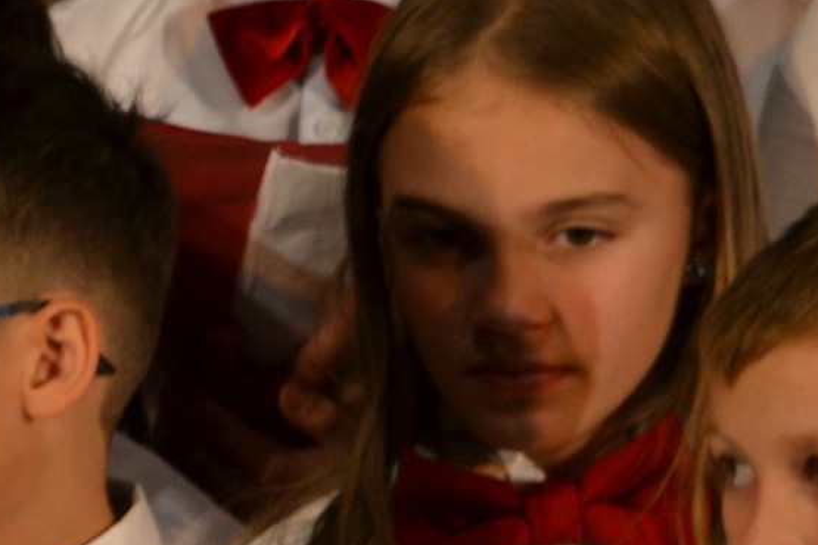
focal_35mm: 1552
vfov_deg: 0.9
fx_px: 35262
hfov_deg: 1.3
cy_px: 792
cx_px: -164
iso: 500
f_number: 5.6
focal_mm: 300
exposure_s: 1/80
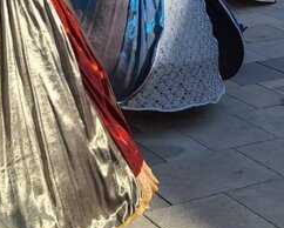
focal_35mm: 95
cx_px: 96
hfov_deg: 20.1
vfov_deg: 14.5
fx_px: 799
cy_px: -169
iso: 40
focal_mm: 5.54
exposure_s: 1/3215
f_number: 1.8
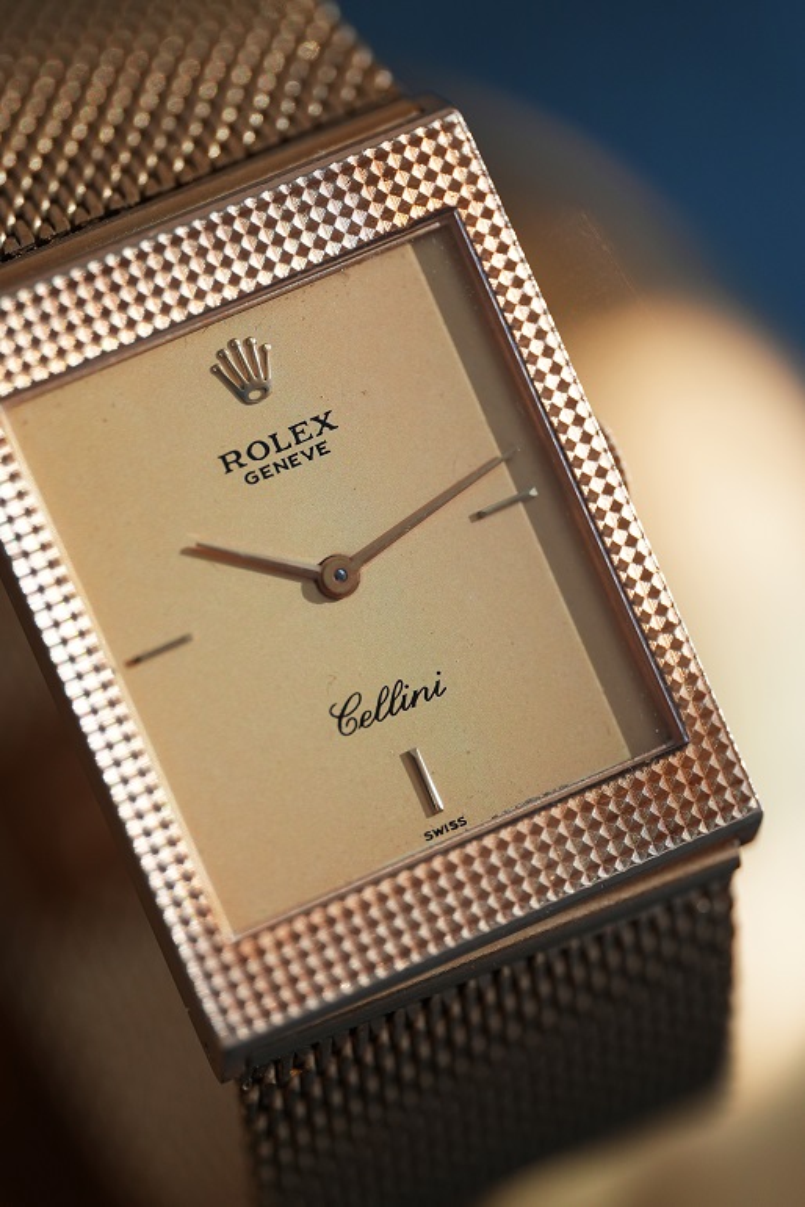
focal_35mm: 105
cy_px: 604
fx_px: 3522
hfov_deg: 13.0
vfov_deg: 19.5
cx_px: 402
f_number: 2.8
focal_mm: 105
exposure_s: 1/250
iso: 1000
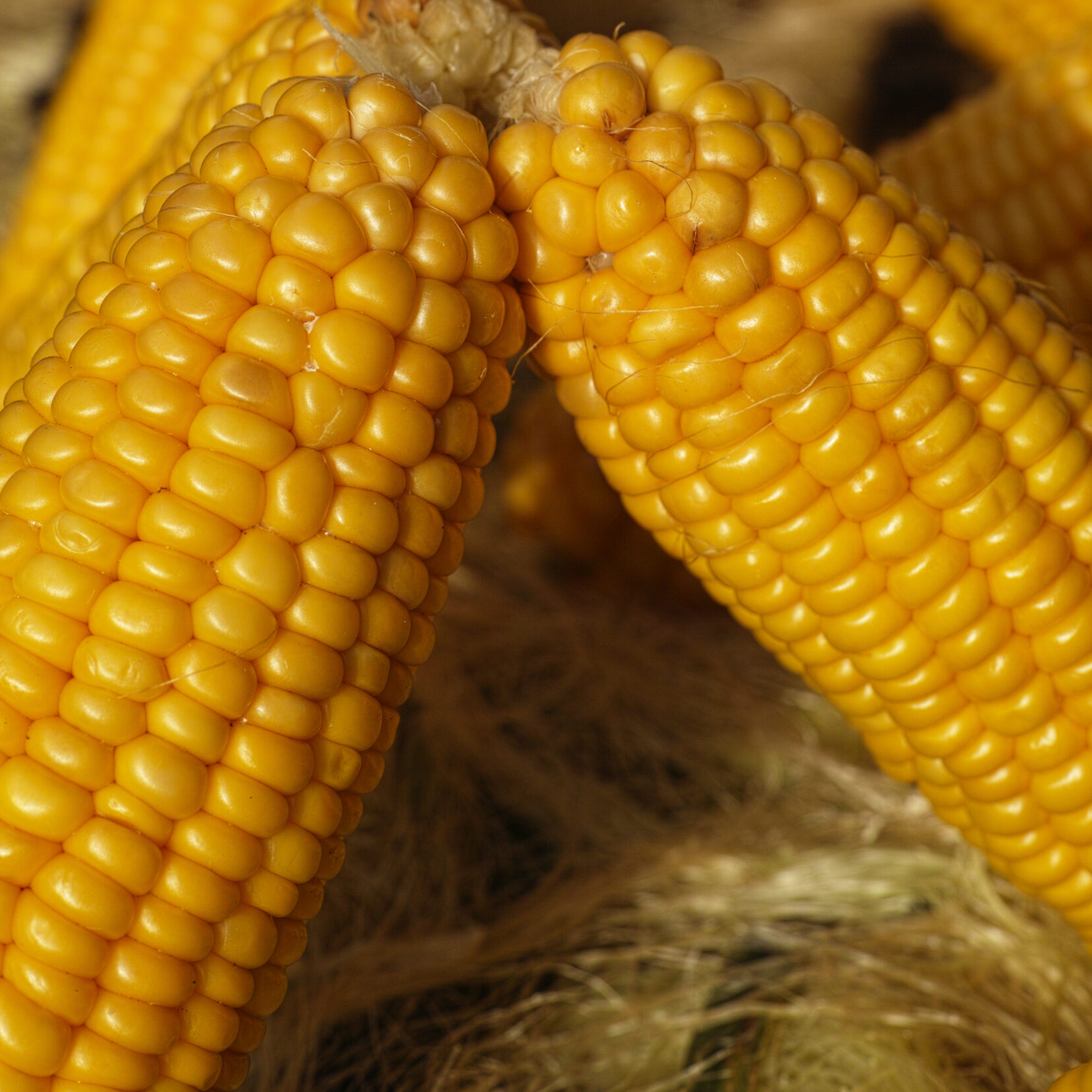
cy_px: 313
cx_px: 538
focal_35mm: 99
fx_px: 3533
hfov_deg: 17.6
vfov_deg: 17.5
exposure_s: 1/500
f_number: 6.3
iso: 100
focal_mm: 50
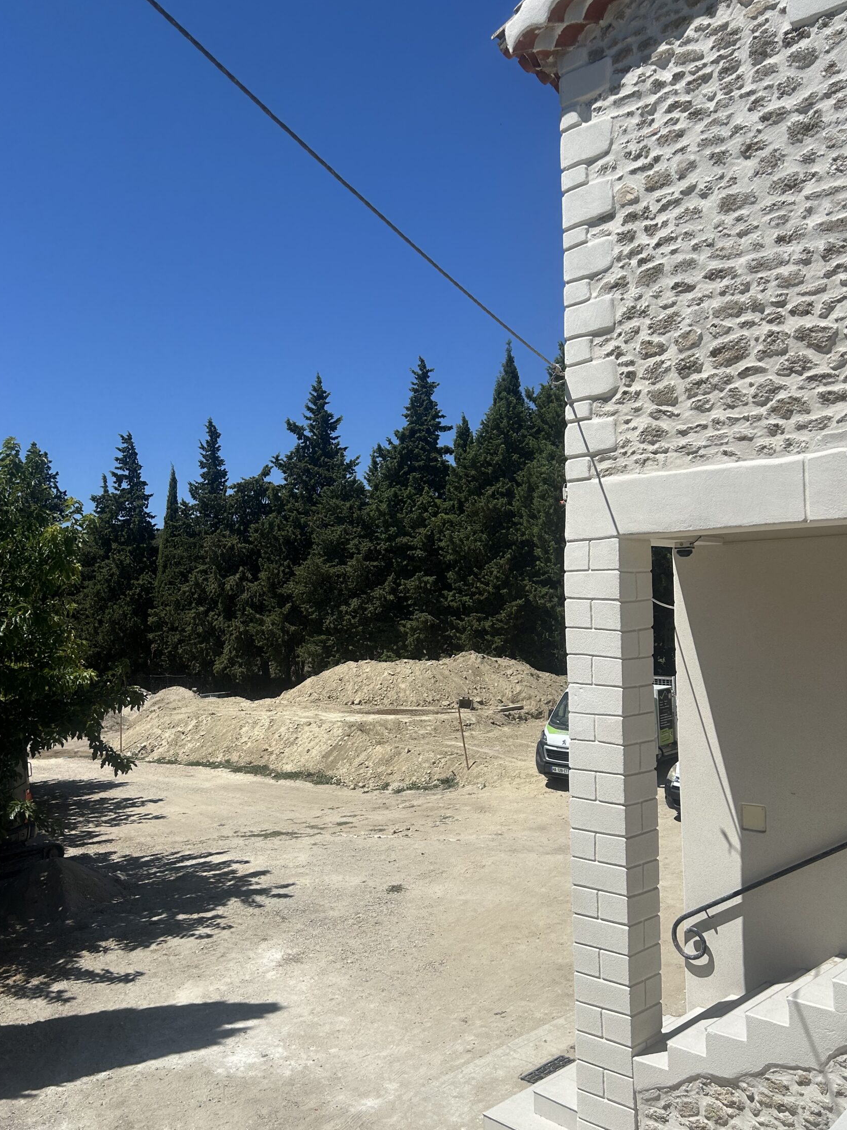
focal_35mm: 30
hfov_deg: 46.8
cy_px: 585
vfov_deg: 60.0
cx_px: 394
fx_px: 979
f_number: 1.5
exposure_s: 1/8000
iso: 50
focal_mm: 5.7
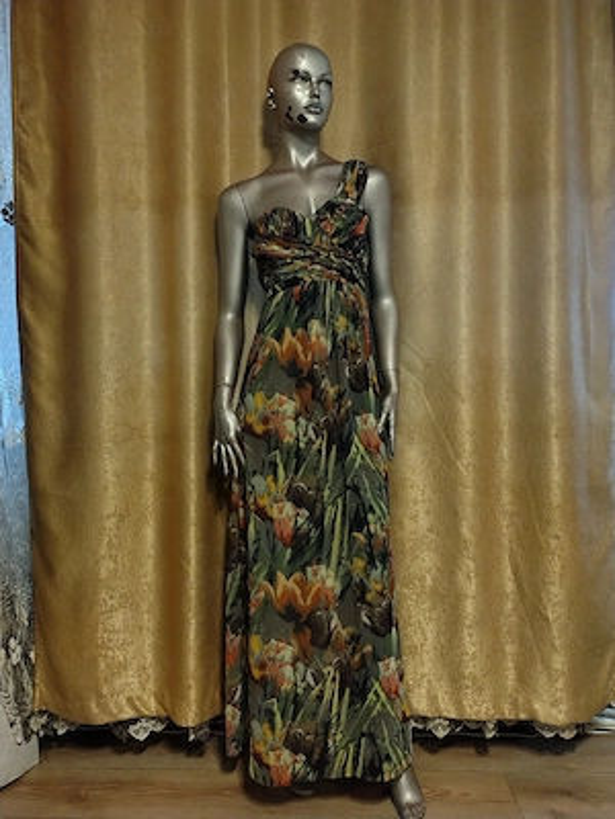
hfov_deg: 54.9
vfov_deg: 69.4
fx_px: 592
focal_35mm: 25
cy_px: 410
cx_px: 308
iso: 2374
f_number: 1.7
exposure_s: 1/50.3
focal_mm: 4.71
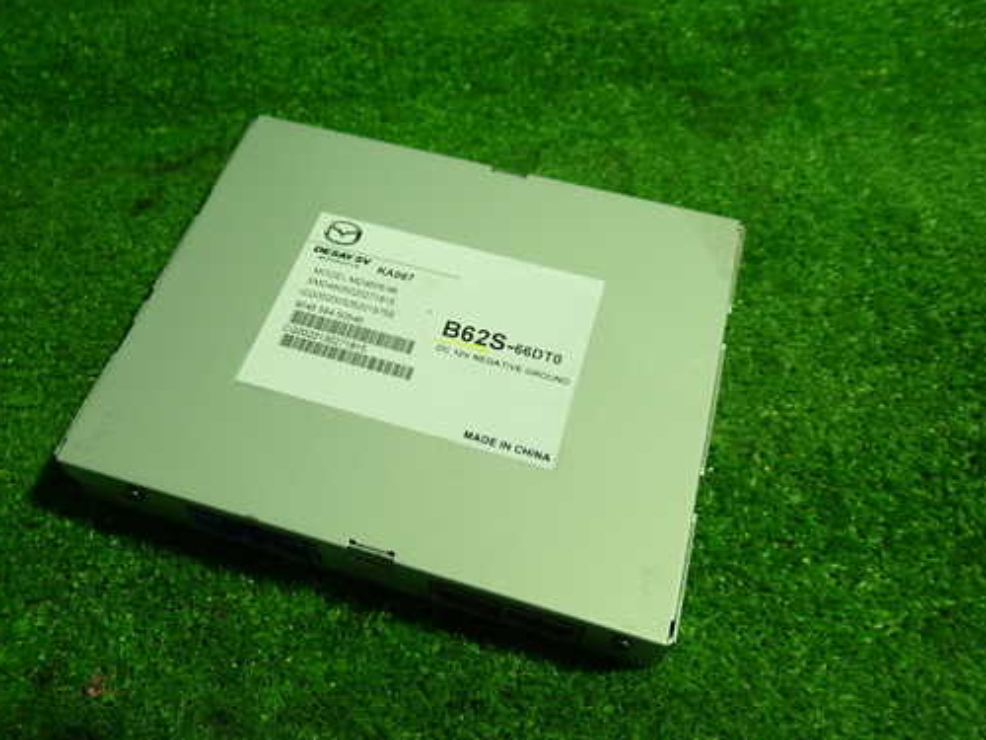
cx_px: 440
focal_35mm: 30
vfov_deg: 46.8
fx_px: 855
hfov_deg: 59.8
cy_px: 361
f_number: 2
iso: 200
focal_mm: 4.5
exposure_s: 1/60
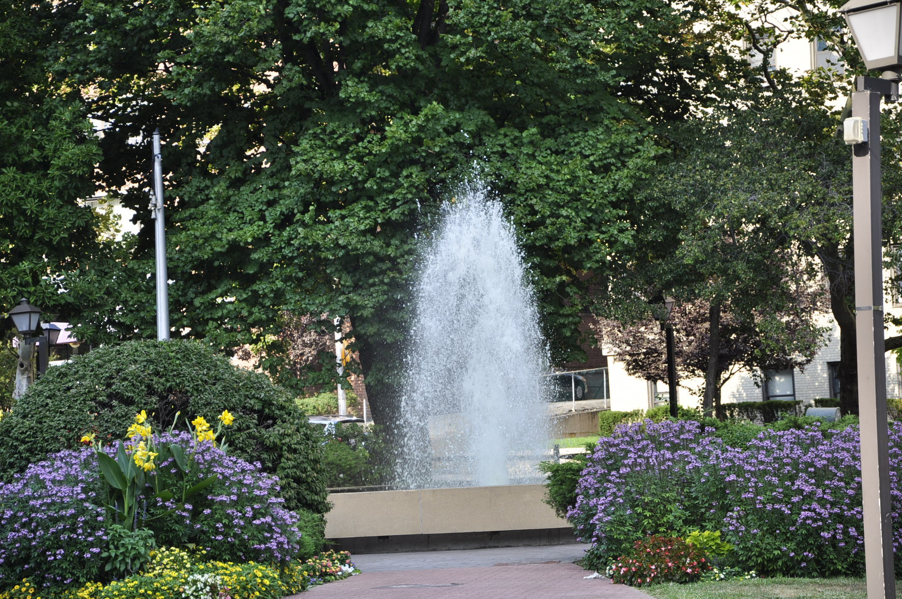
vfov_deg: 10.7
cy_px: 300
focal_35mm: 128
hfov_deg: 16.1
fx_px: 3191
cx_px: 451
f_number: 5.6
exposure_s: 1/250
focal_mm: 85
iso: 200
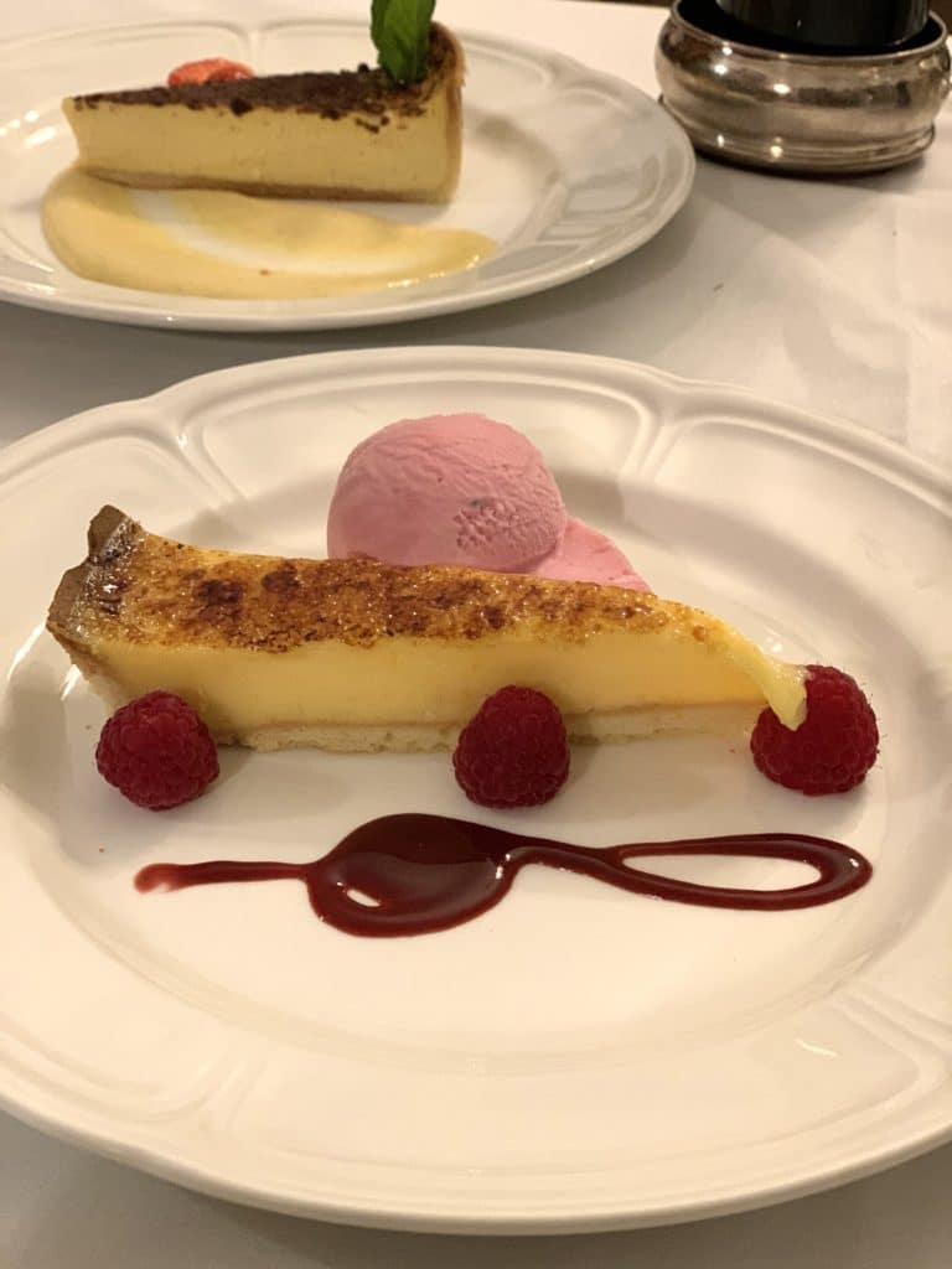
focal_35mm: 52
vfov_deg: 36.8
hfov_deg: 28.0
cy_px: 634
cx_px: 476
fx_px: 1907
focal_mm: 6
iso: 320
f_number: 2.4
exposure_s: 1/33
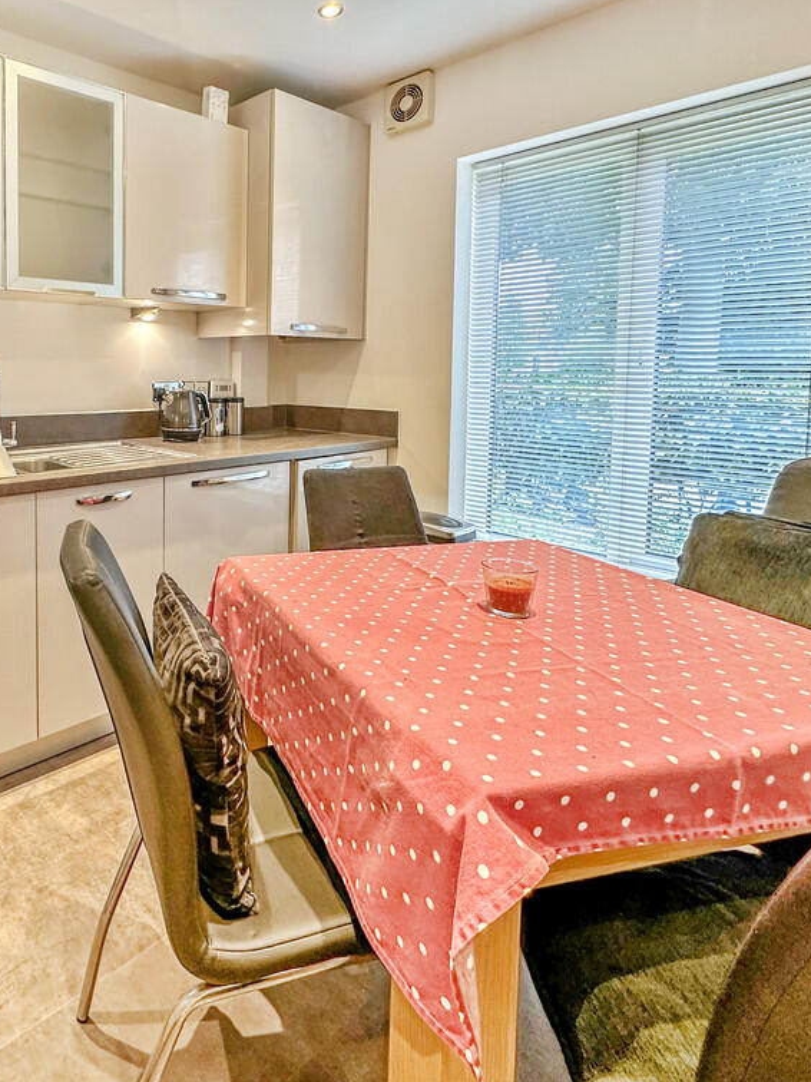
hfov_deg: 63.3
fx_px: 594
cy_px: 546
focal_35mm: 19
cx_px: 173
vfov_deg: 84.7
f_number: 2.2
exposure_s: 1/50
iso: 160
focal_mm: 2.22
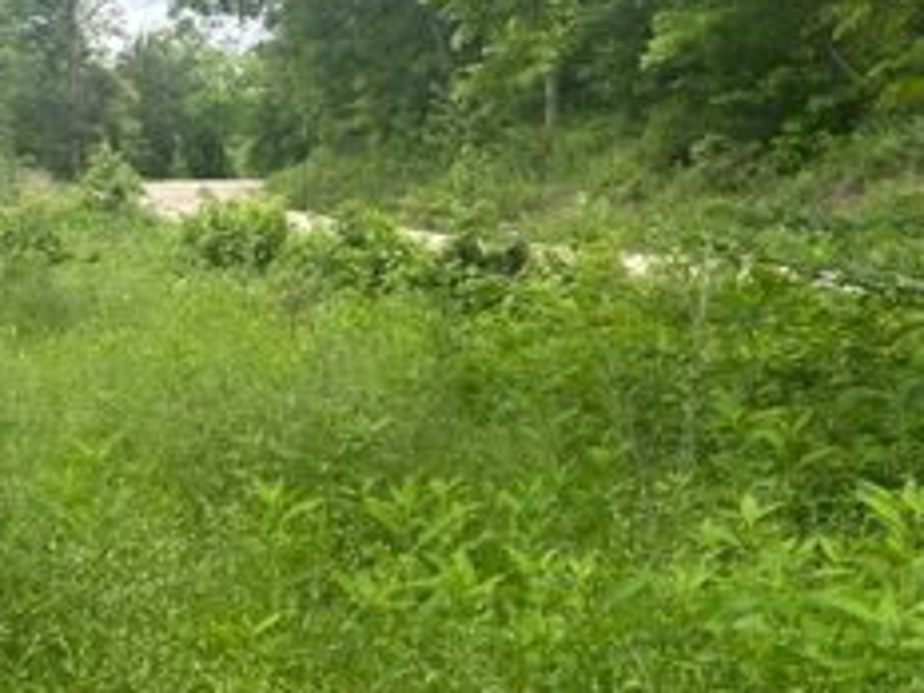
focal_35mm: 56
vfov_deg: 26.1
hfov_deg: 32.2
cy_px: 341
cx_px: 44
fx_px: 1495
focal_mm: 5.7
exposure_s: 1/1068
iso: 50
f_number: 1.5
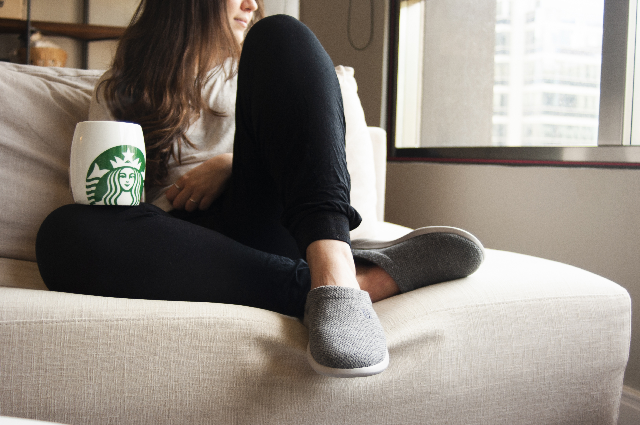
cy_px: 212
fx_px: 746
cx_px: 320
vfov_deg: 31.8
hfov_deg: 46.4
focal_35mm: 42
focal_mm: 28
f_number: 3.5
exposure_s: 1/60
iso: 200
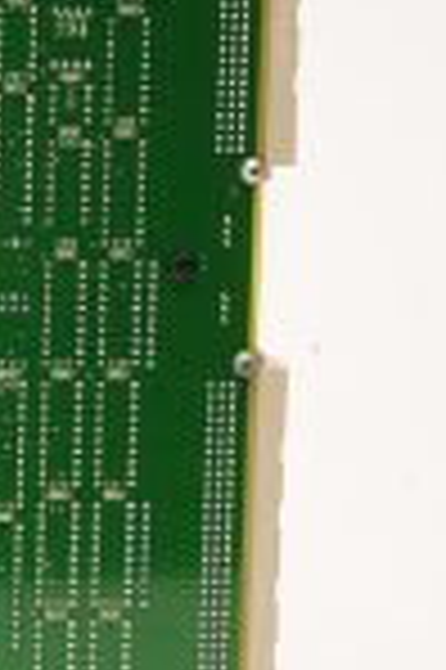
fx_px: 3744
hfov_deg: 6.4
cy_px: -43
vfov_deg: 10.1
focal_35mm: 201
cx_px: -707
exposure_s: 1/160
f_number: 16
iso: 320
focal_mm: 50
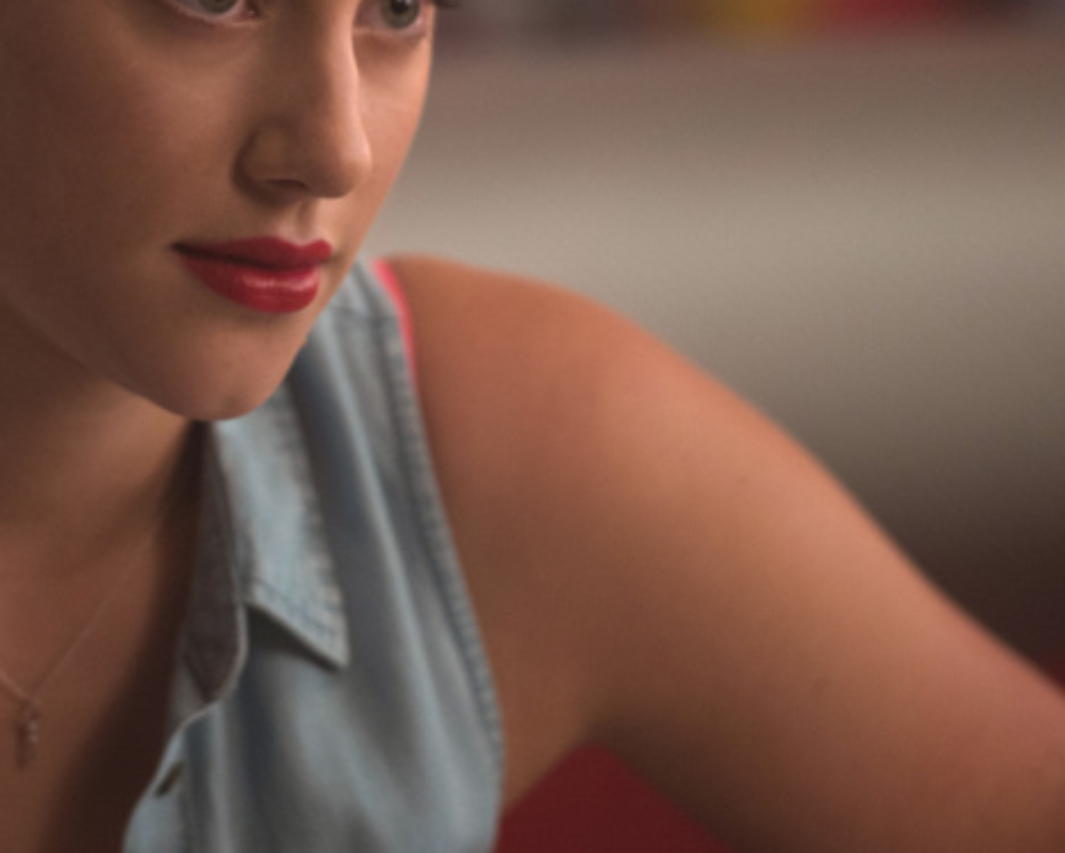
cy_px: 192
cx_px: 152
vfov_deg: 3.2
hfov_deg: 4.0
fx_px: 15171
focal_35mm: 481
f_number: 2.8
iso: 1000
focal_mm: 200
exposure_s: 1/125
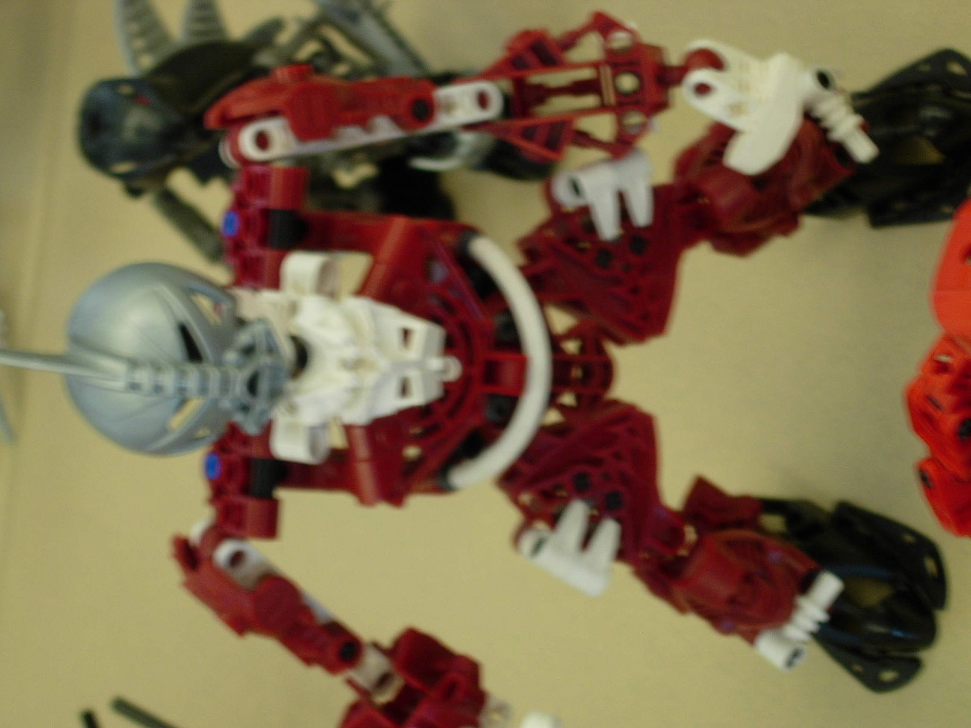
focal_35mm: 103
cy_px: 364
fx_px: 2889
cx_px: 486
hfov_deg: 19.1
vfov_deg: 14.4
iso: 79
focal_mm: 21.3
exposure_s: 1/8.4
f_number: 4.6
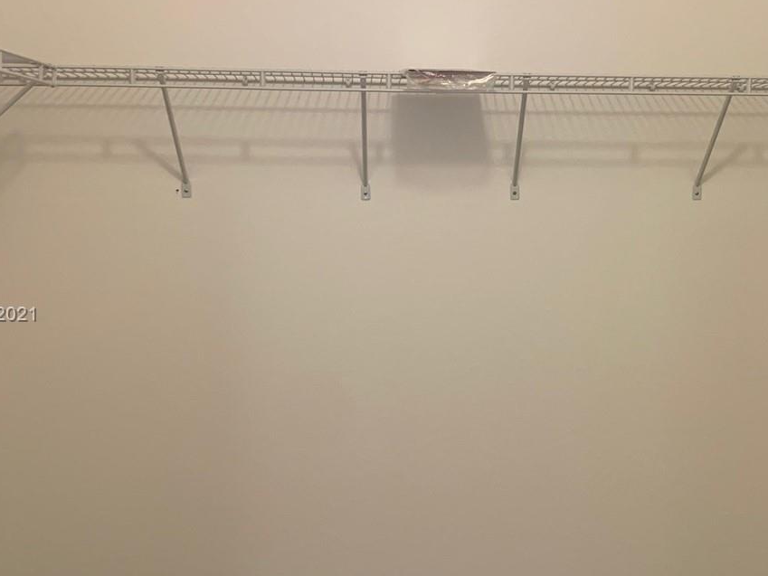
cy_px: 316
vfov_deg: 29.7
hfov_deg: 38.7
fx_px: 1087
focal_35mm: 49
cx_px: 472
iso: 160
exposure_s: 1/60
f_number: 1.8
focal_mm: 4.25
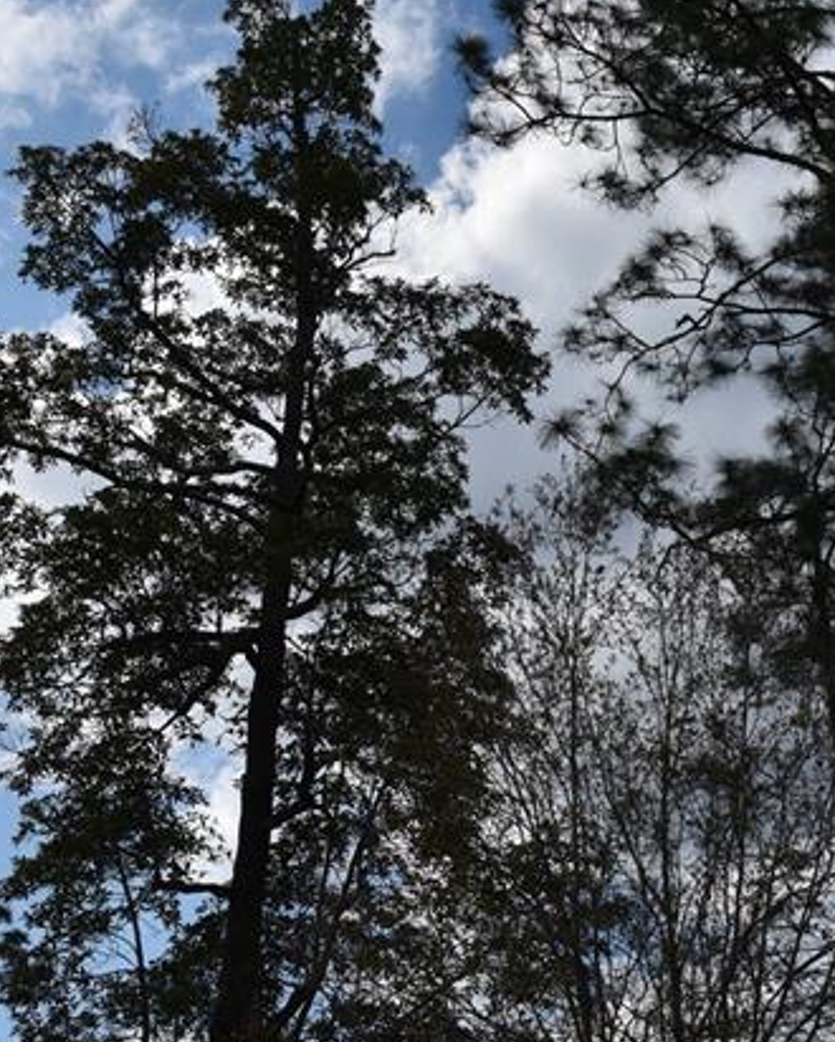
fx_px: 1729
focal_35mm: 56
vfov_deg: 33.5
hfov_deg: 26.0
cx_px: 797
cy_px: 467
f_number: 16
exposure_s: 1/1600
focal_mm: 24
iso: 1250
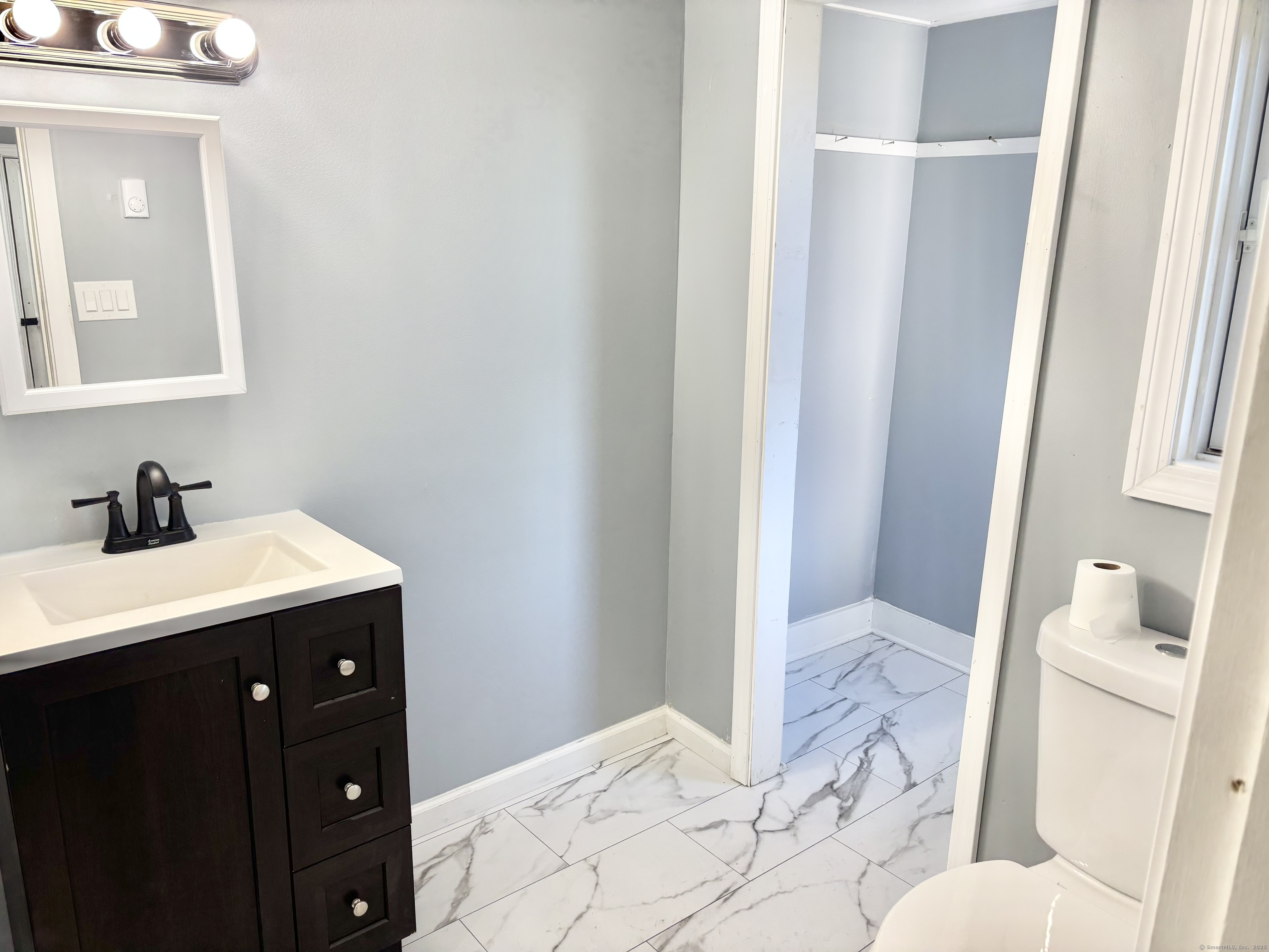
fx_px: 953
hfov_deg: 67.3
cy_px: 476
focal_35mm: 26
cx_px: 634
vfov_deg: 53.1
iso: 64
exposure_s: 1/120
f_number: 1.6
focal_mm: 5.96
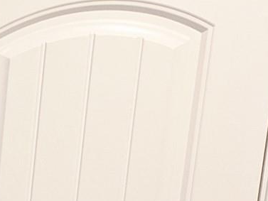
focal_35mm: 125
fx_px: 968
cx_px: -454
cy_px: 460
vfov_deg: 10.4
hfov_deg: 11.6
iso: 200
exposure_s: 1/40
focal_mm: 5.54
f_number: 1.8
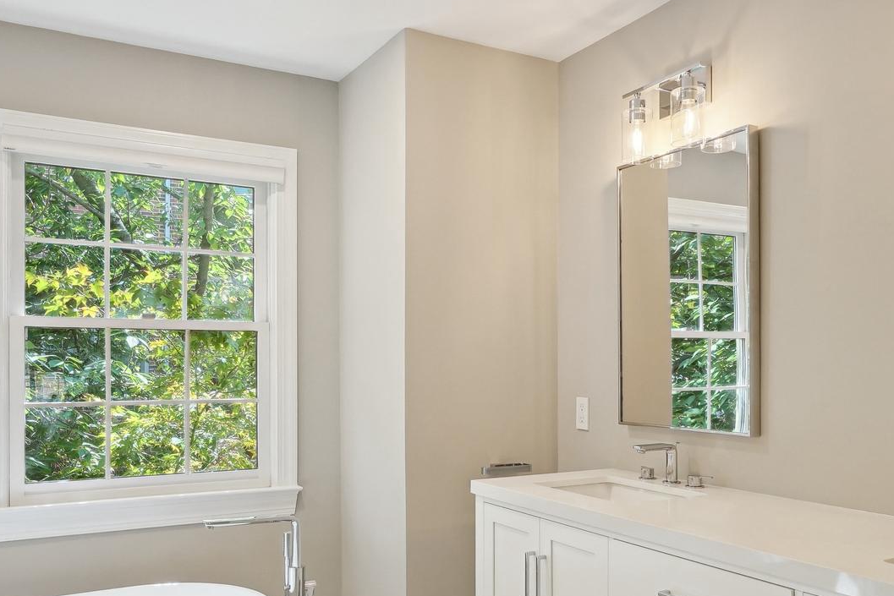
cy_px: 361
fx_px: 770
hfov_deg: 60.2
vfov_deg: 42.1
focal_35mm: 31
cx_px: 492
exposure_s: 1/60
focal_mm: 16
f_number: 9
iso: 640
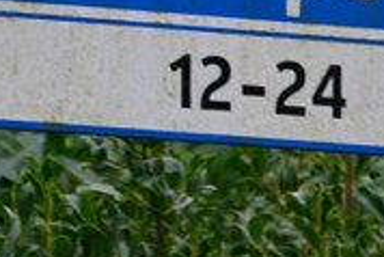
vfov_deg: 1.4
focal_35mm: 1012
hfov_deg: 2.0
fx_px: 10803
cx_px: 45
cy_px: -60
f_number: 6.3
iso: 1600
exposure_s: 1/200
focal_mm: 200
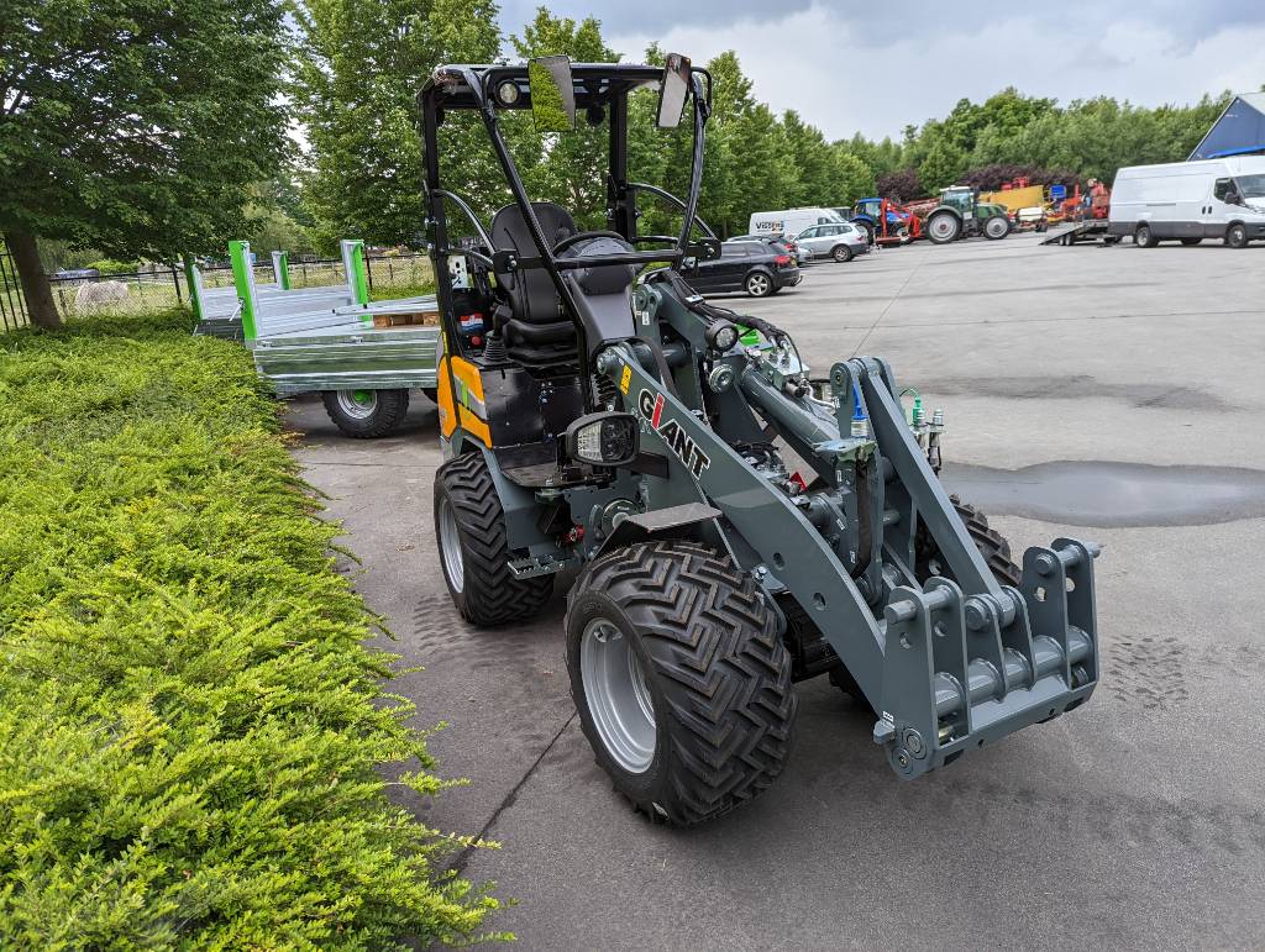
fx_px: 878
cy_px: 476
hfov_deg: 71.5
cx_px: 632
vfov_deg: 56.9
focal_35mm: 24
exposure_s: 1/318
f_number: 1.85
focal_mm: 6.81
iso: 38
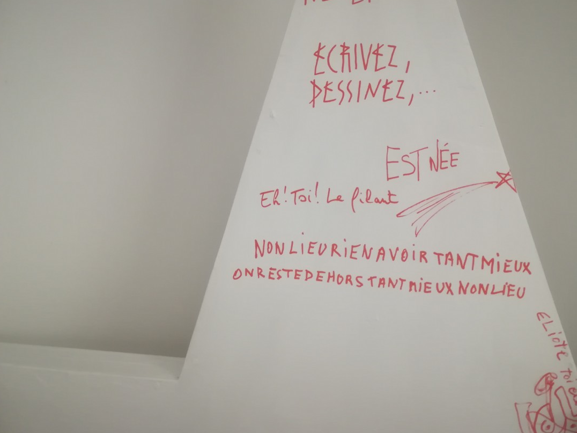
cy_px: 212
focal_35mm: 29
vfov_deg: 48.2
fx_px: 483
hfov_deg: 61.5
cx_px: 316
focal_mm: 3.83
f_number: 2.2
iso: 400
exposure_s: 1/33.3
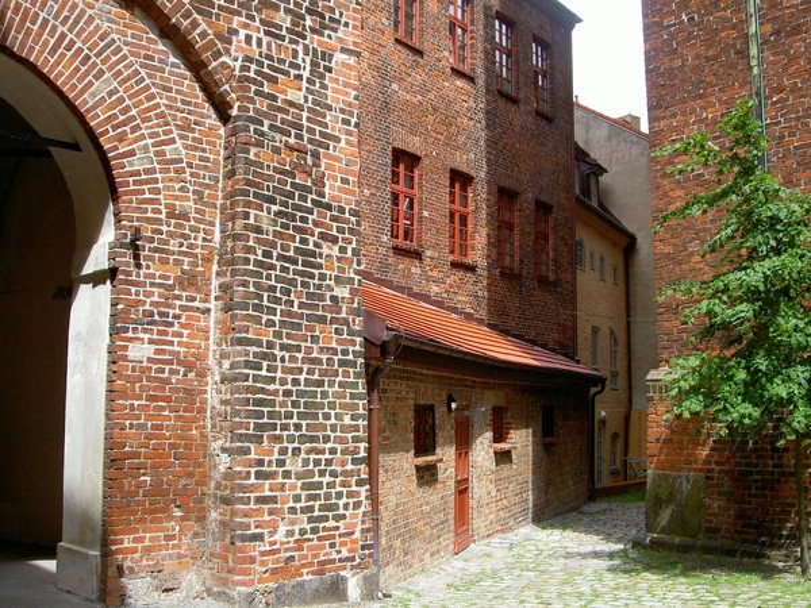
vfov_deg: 36.8
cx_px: 406
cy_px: 304
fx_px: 914
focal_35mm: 39
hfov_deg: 47.9
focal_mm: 8
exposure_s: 1/640
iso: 200
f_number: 4.7
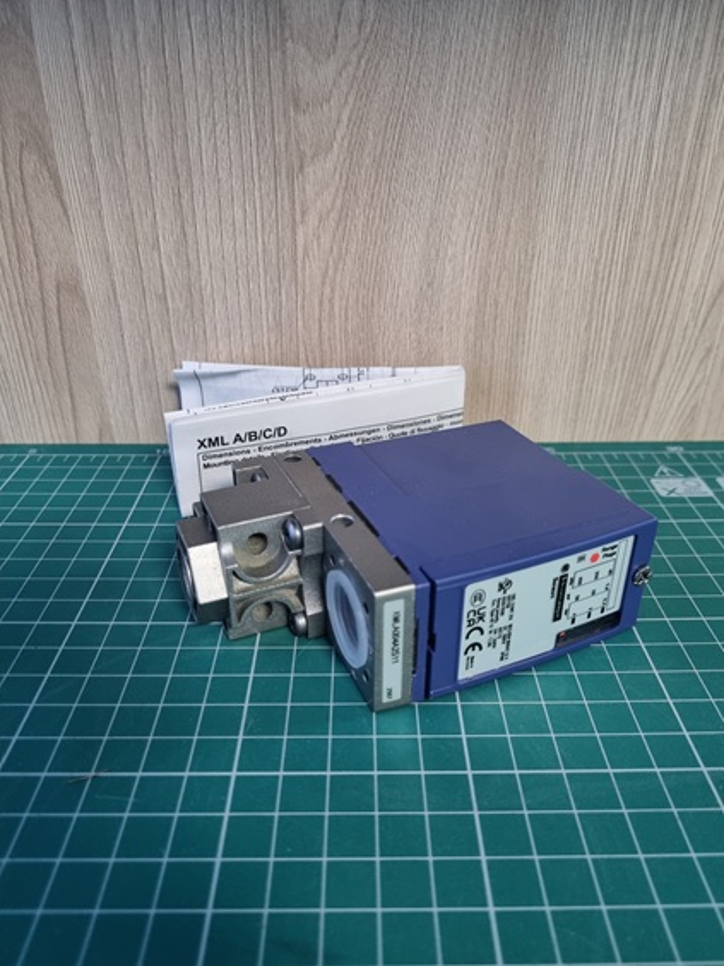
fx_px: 725
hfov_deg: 53.1
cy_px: 483
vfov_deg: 67.3
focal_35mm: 26
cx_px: 362
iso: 400
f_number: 1.8
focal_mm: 5.4
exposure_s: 1/50
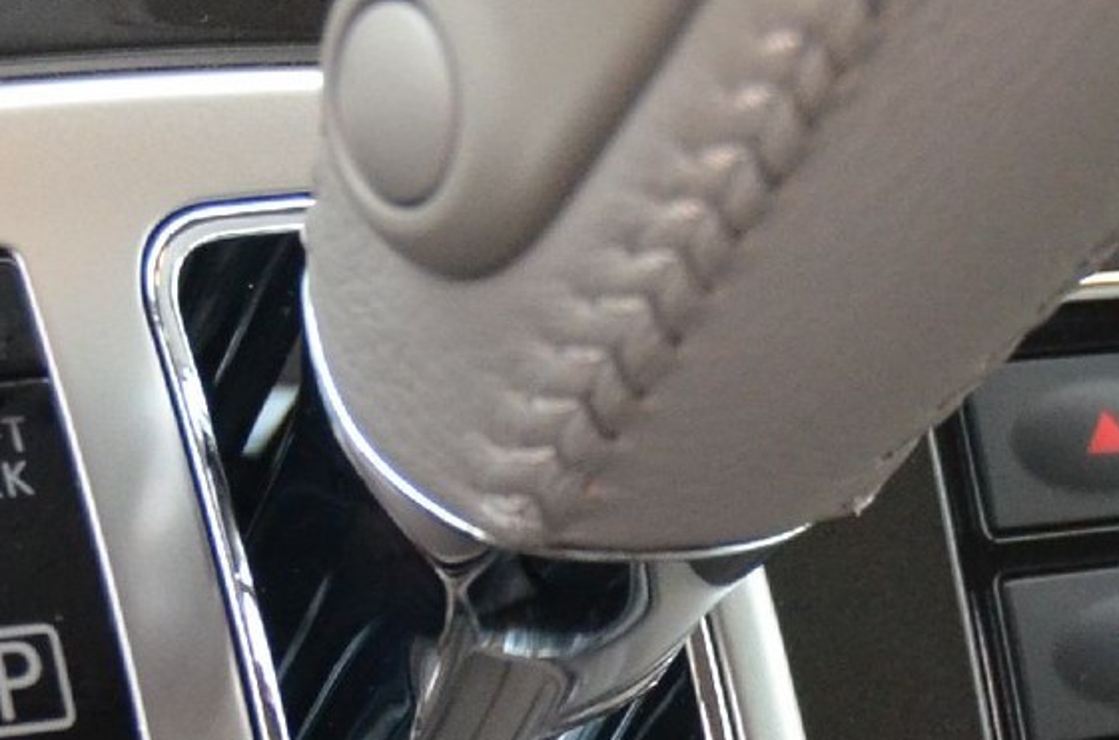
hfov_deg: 9.6
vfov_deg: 6.4
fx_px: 6635
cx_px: 706
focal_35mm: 214
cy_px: 618
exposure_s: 1/320
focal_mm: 32
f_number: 4.2
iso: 1600
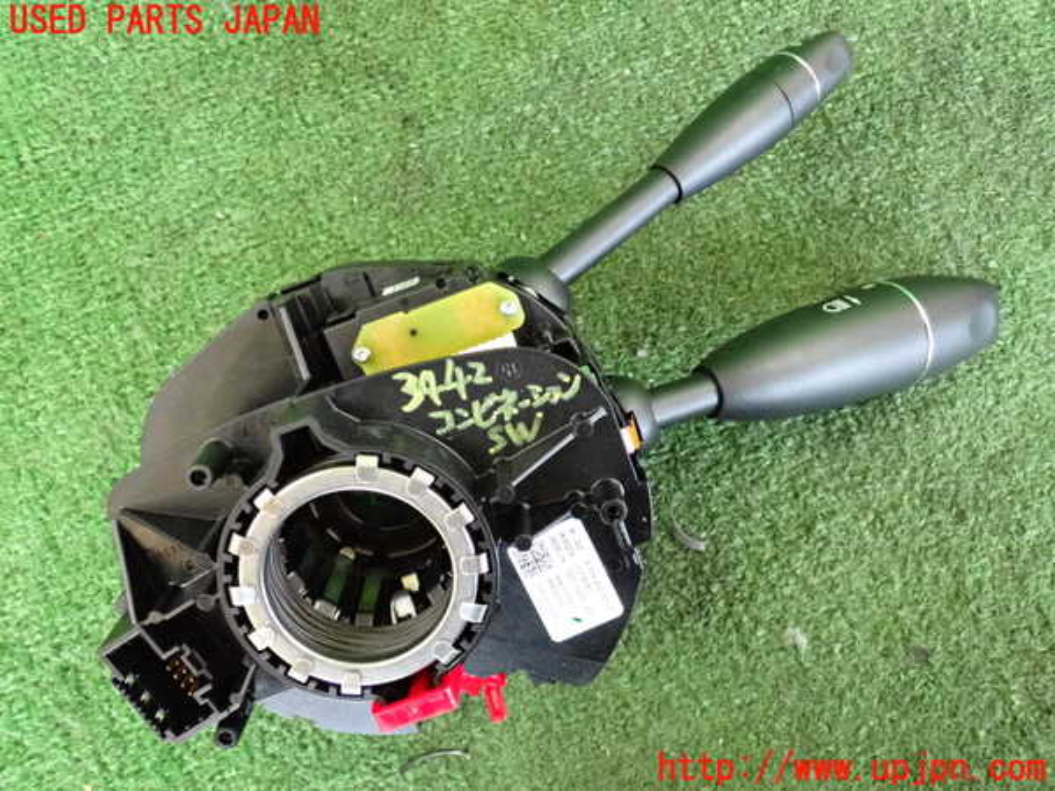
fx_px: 975
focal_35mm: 32
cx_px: 528
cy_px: 396
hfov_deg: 56.8
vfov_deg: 44.2
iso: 2500
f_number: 2.4
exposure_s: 1/125
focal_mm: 5.79
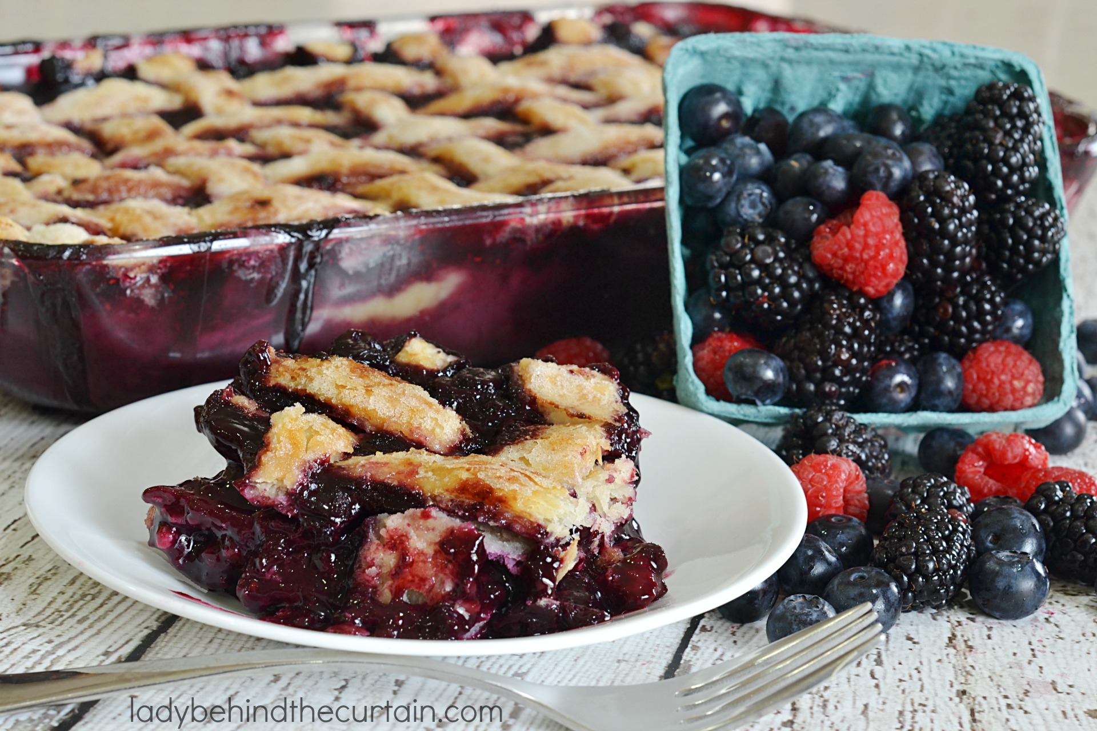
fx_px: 2285
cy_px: 366
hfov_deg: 27.0
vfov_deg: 18.2
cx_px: 548
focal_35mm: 75
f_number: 10
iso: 100
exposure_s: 1/3
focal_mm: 50
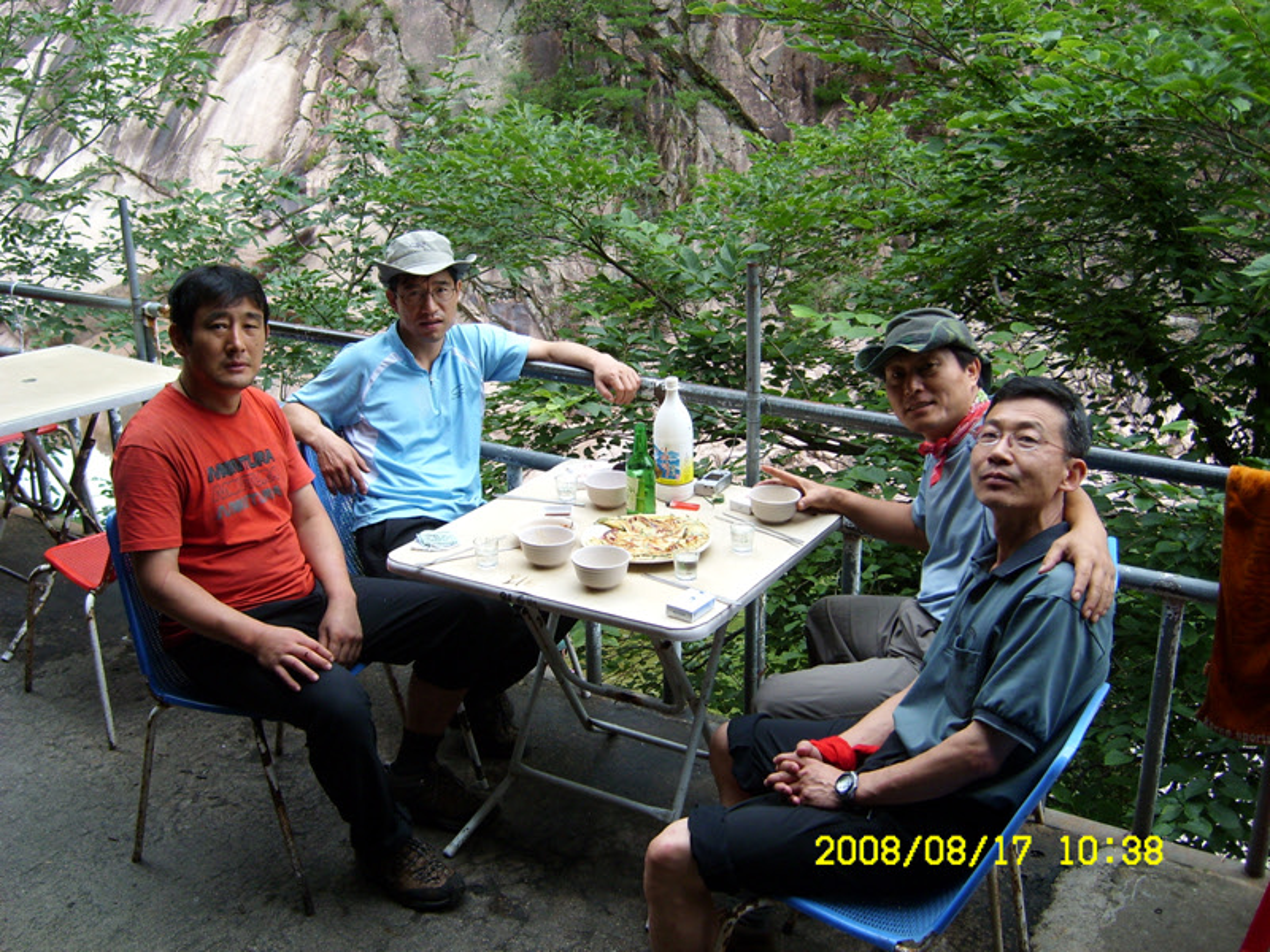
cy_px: 476
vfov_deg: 40.7
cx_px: 635
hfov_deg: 52.6
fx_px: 1284
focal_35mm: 35
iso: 50
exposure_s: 1/250
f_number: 2.8
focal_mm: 5.8
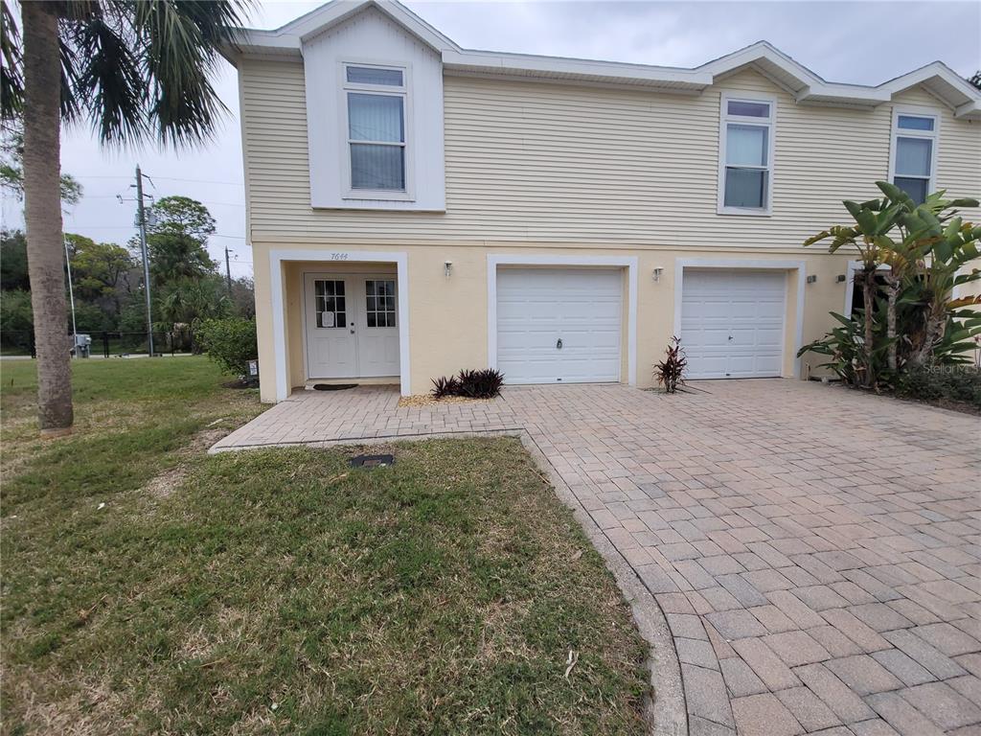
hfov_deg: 106.2
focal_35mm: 13
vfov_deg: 89.9
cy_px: 368
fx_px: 368
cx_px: 490
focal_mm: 2.2
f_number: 2.2
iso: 64
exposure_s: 1/572
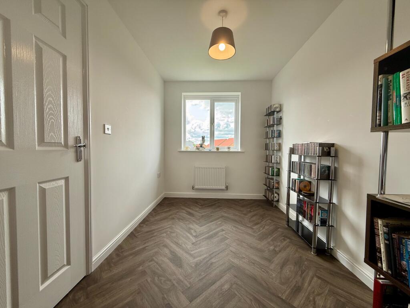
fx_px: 166
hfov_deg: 102.1
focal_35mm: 14
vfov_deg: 85.7
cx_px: 205
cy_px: 154
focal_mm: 2.22
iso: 64
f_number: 2.2
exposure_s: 1/191
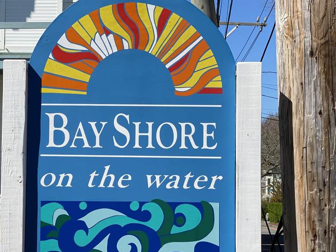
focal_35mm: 87
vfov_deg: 17.0
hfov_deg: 22.4
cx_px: 110
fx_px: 845
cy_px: 133
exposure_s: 1/2179
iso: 20
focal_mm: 6
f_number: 2
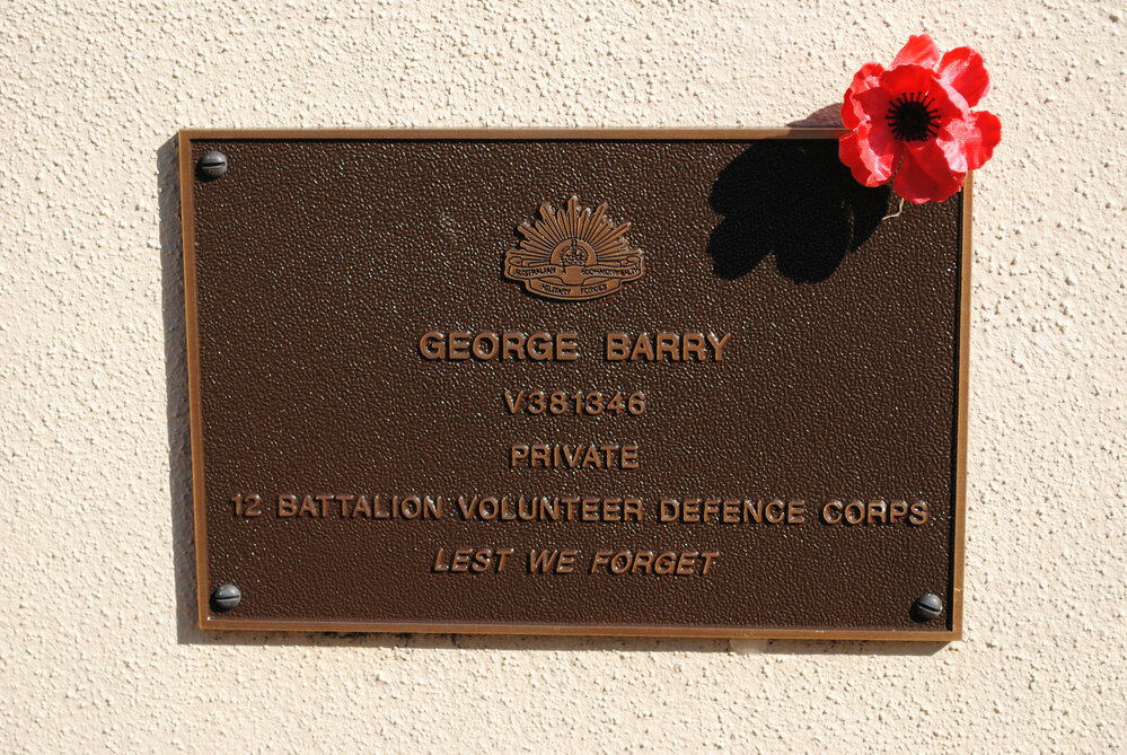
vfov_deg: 17.5
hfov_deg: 26.0
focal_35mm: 78
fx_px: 2445
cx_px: 564
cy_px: 378
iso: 100
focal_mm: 52
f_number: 8
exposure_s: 1/250
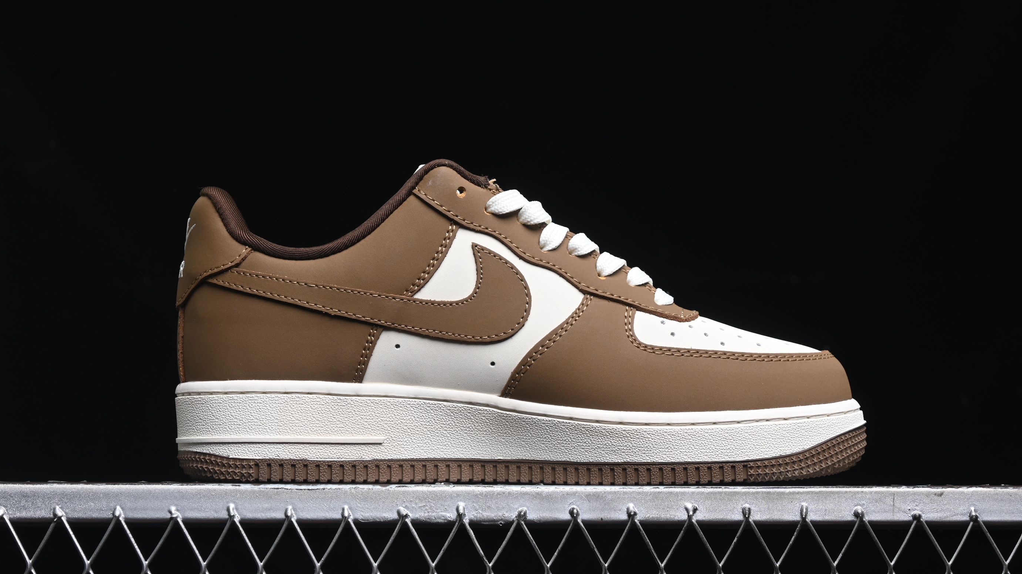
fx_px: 2141
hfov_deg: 26.9
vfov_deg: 15.3
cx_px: 509
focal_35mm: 79
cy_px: 271
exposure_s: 1/50
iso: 160
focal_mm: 50
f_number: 6.3
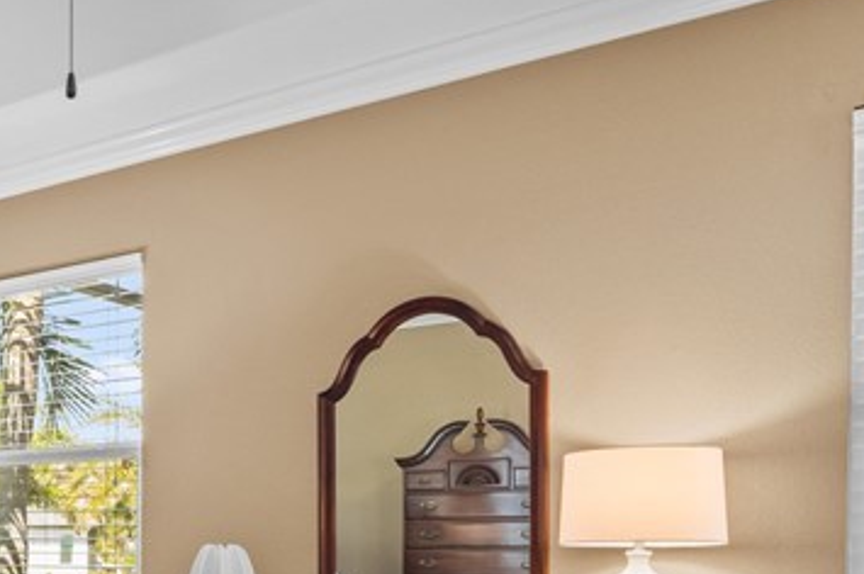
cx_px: -163
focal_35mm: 49
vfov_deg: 26.1
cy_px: 573
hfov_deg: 33.3
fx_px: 1175
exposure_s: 1.6
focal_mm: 16
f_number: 9
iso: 200
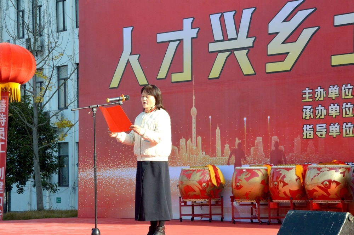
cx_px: 177
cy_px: 118
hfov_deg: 15.2
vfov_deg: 10.1
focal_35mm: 135
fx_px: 1326
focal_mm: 90
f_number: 16
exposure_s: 1/640
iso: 1800
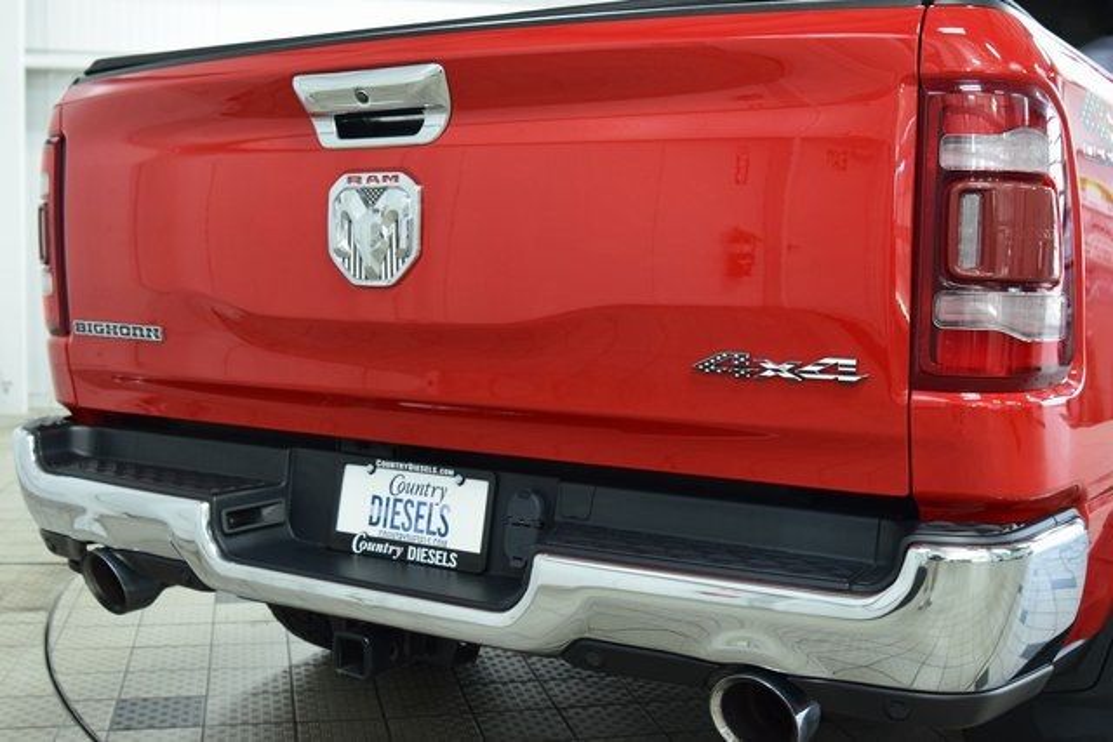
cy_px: 371
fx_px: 1345
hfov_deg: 45.0
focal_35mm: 44
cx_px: 556
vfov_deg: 30.9
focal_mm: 29
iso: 1600
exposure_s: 1/60
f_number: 4.5
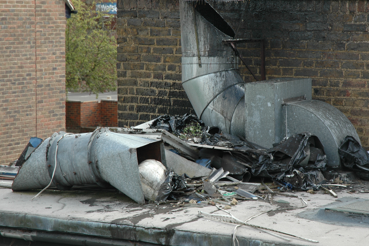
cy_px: 102
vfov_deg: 10.7
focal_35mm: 128
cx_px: 224
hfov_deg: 16.0
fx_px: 1311
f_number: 6.3
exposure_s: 1/160
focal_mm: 70
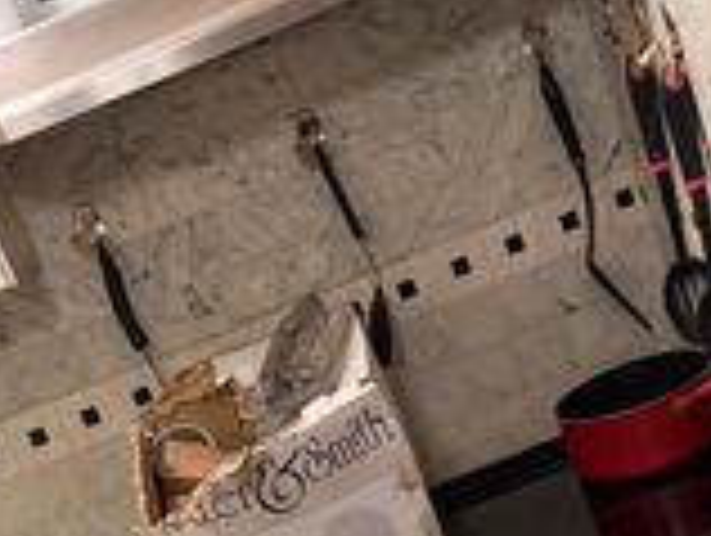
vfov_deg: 15.8
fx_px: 1851
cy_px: 637
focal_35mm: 90
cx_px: 346
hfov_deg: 21.7
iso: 250
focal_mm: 6.76
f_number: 1.78
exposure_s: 1/60
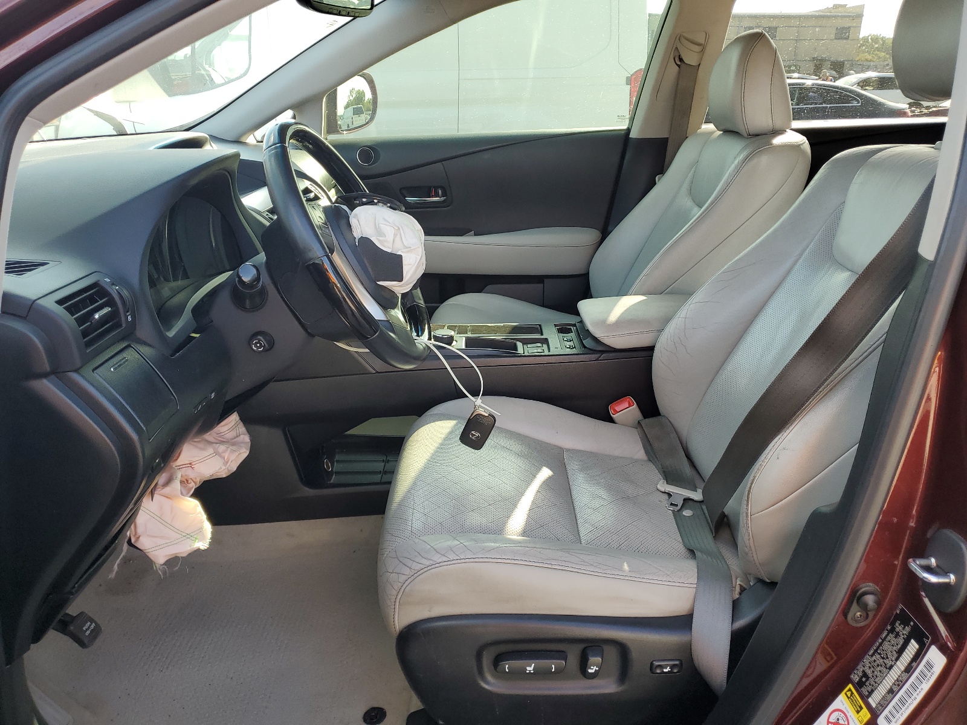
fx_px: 726
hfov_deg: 67.3
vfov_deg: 53.1
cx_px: 484
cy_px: 362
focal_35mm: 26
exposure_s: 1/286
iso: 50
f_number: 1.5
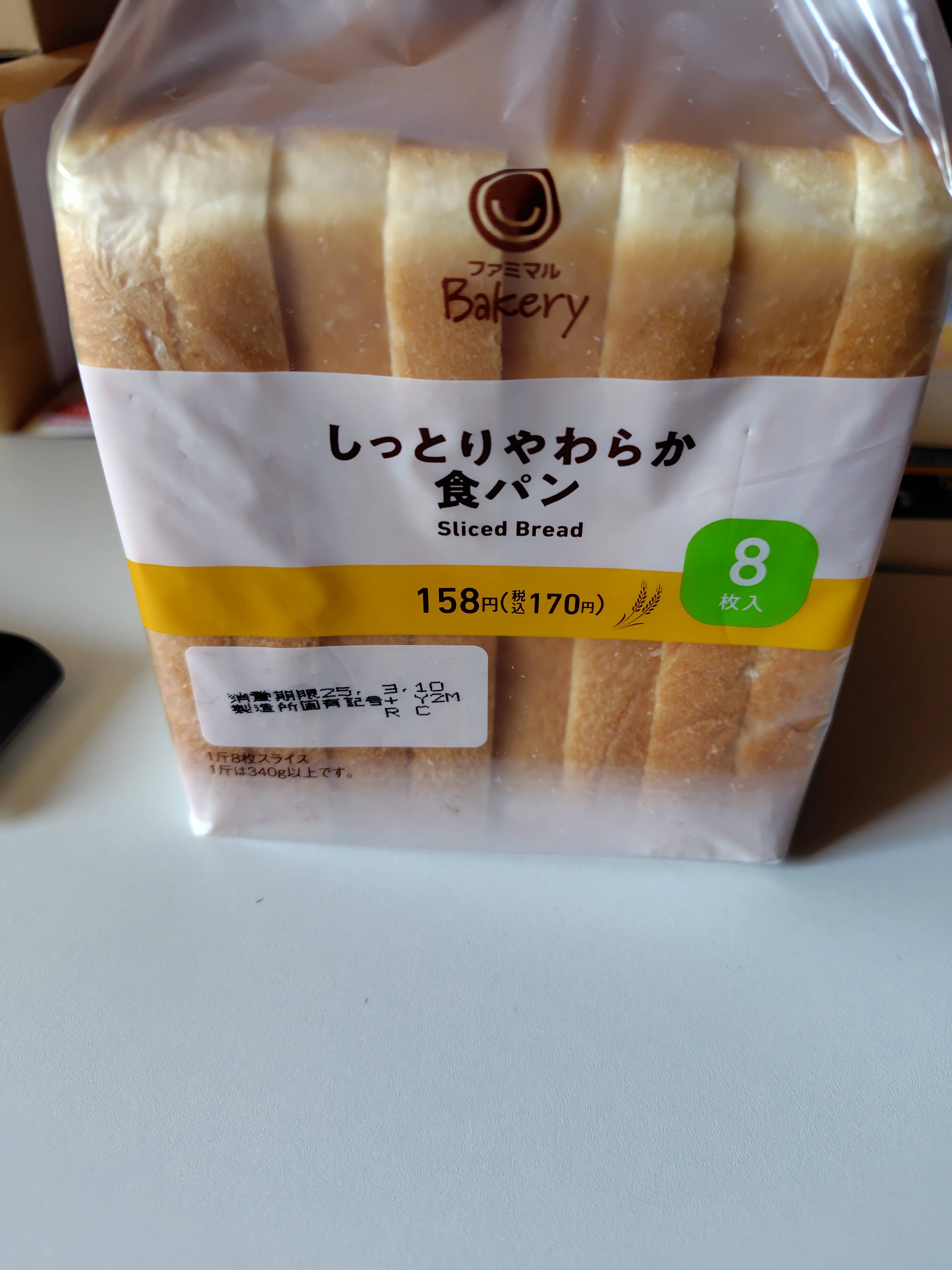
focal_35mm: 23
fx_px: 843
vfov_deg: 73.9
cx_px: 476
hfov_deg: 58.9
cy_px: 635
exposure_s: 1/60
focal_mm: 5.6
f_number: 1.9
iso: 372
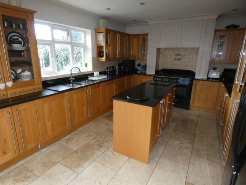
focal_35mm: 20
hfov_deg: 81.8
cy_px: 92
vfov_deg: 66.0
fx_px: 142
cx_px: 123
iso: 400
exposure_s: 1/60
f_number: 2.8
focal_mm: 3.6
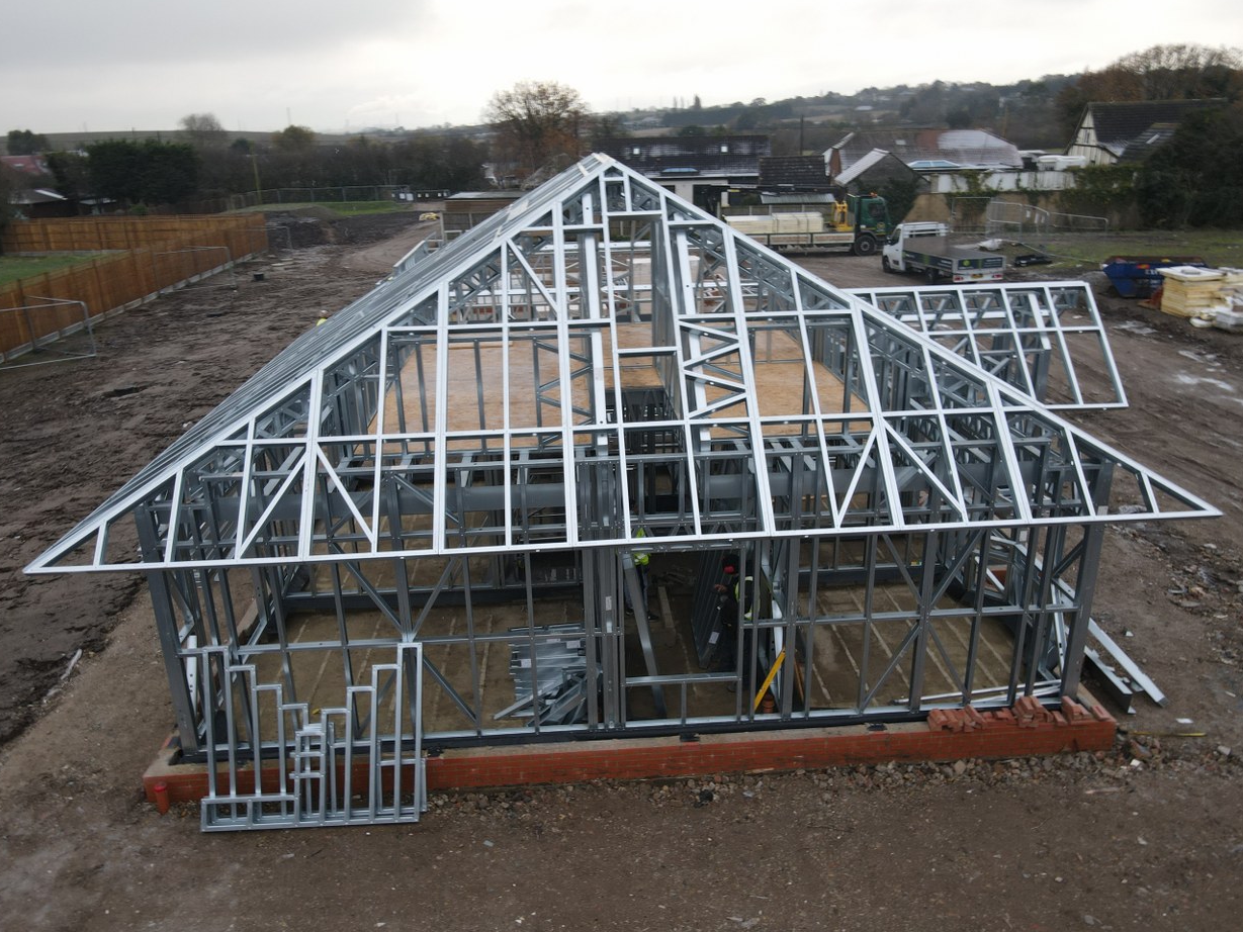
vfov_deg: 54.9
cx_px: 618
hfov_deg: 69.4
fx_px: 898
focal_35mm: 25
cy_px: 463
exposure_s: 1/80
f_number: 2.8
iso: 100
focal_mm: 4.5
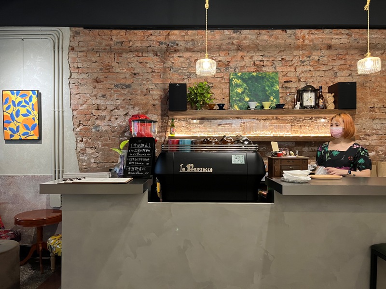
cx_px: 193
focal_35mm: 26
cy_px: 144
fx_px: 290
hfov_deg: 67.3
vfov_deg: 53.1
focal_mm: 5.7
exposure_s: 1/60
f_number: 1.5
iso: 500
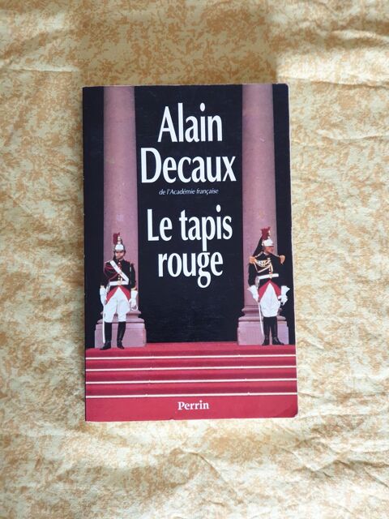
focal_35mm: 52
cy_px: 260
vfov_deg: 36.8
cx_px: 194
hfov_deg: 28.0
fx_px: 779
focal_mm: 6
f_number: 2.4
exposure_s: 1/33
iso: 80
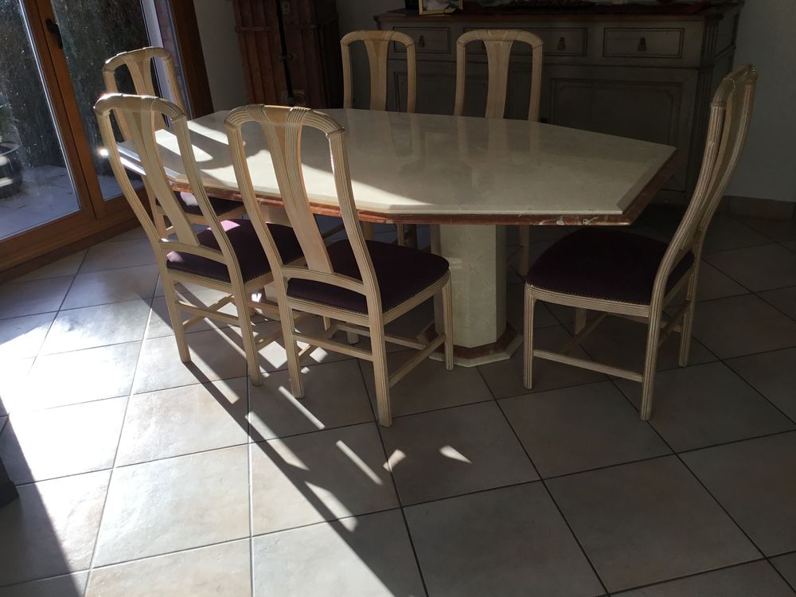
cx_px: 398
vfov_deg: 45.4
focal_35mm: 31
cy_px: 298
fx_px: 713
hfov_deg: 58.4
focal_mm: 3.3
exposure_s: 1/277
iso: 25
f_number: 2.4
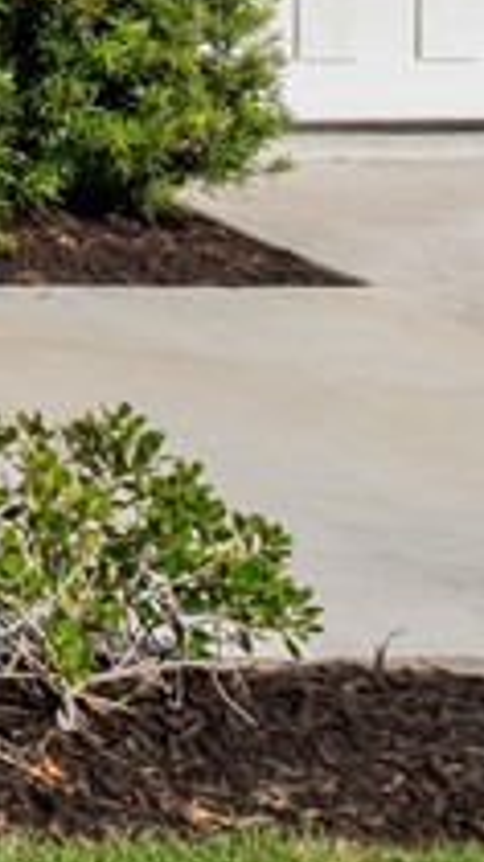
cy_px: -386
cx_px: -1251
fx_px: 2420
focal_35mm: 106
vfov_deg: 18.2
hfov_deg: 8.3
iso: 200
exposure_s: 1/640
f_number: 7.1
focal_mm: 10
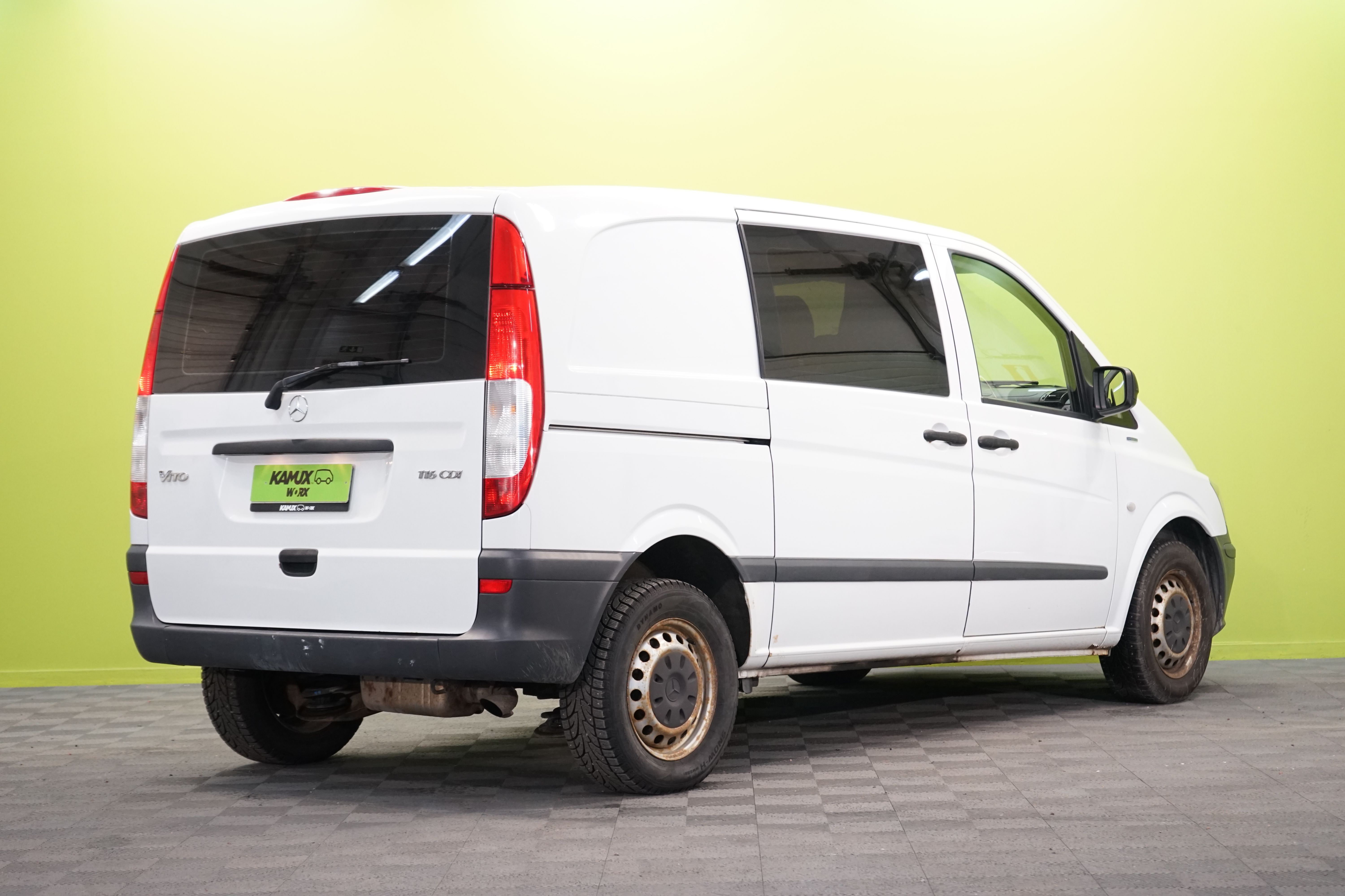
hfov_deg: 28.8
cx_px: 672
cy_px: 448
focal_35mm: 70
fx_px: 2615
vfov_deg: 19.5
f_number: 5.6
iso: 2000
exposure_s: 1/100
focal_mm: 70
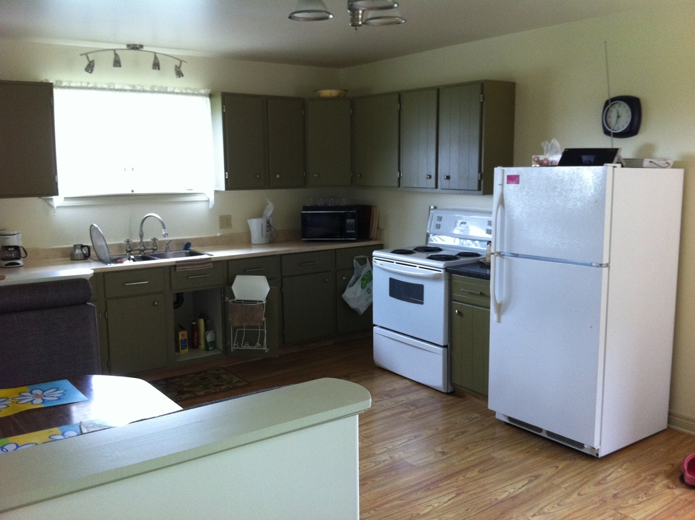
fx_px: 702
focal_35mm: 35
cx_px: 348
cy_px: 260
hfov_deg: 52.7
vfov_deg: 40.6
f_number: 2.8
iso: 160
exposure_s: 1/15
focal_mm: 3.85
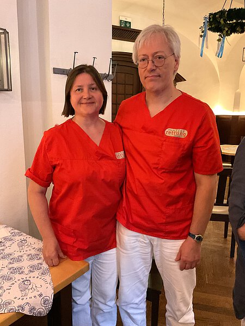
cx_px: 122
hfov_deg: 48.2
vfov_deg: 61.7
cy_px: 163
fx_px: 274
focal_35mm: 29
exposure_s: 1/30
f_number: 1.8
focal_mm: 3
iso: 500
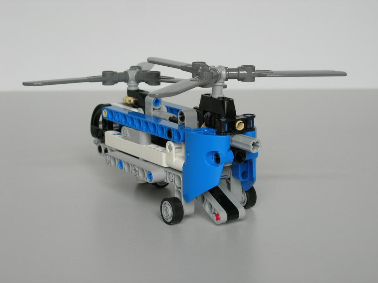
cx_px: 189
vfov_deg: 18.0
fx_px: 895
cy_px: 142
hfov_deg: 23.8
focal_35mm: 82
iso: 64
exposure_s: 1/4.7
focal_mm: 17
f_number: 4
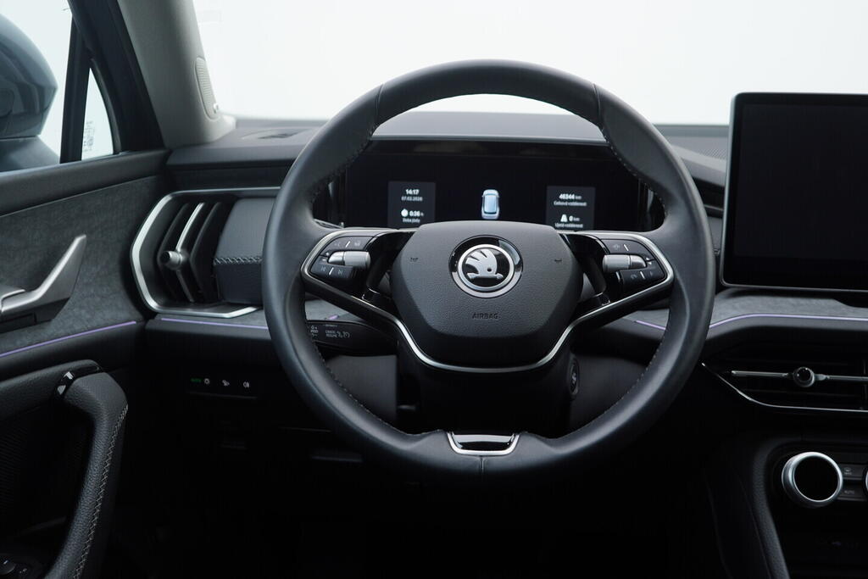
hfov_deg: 53.1
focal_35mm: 36
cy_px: 290
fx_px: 868
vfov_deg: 36.9
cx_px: 434
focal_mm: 24
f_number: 3.2
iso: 125
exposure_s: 1/50
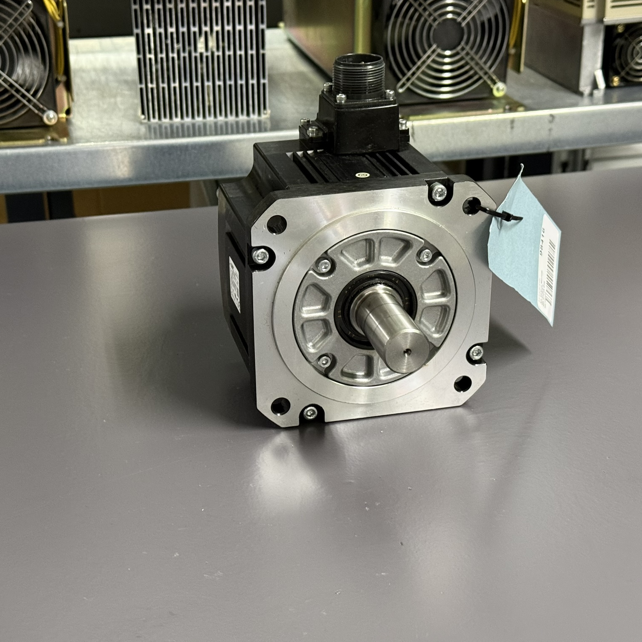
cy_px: 319
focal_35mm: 57
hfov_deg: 30.0
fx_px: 1196
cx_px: 280
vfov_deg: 30.0
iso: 320
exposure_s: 1/33
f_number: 1.78
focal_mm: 6.76
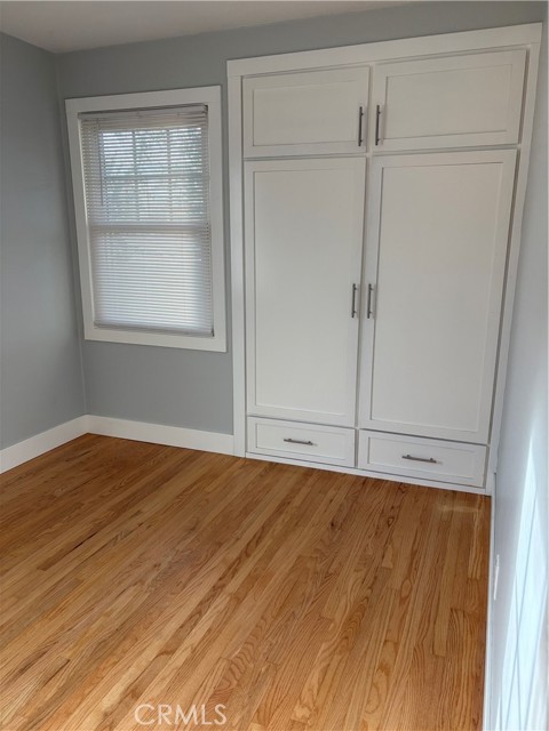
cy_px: 366
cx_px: 274
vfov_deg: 67.3
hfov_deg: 53.1
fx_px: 550
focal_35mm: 26
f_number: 1.6
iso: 125
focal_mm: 5.96
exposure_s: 1/120
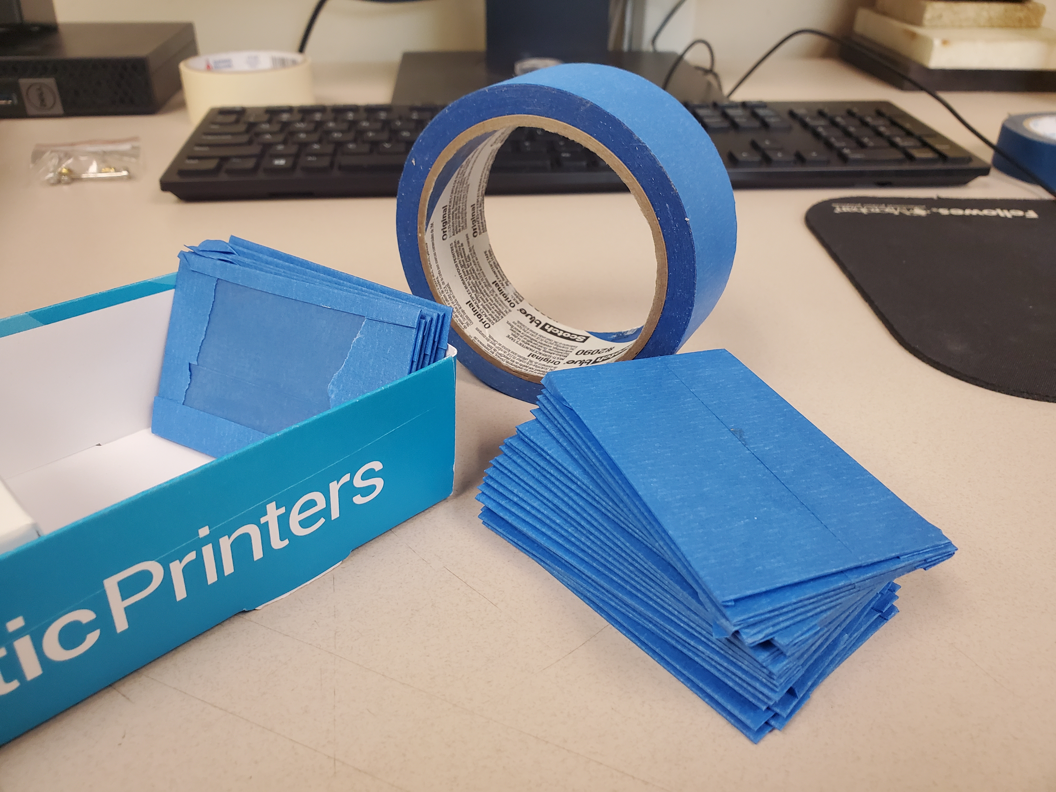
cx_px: 528
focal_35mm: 26
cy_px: 396
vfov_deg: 53.1
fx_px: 793
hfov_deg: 67.3
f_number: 2.4
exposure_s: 1/40
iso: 250
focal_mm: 4.3
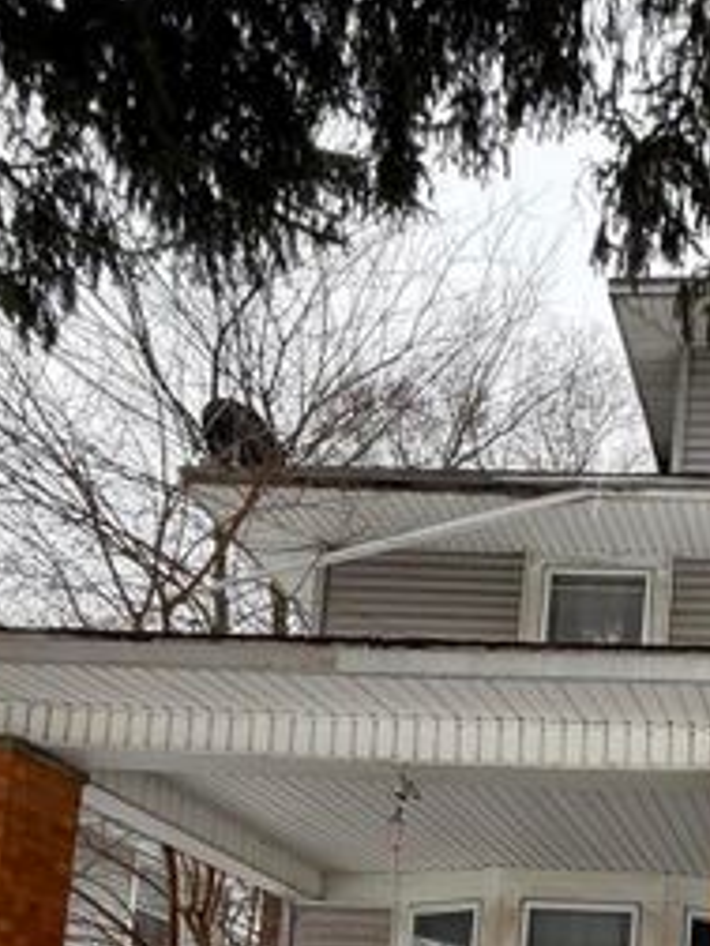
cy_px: 1102
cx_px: 819
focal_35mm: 37
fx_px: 1012
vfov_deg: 38.7
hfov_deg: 32.8
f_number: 2.2
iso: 50
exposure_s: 1/301
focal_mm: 2.22
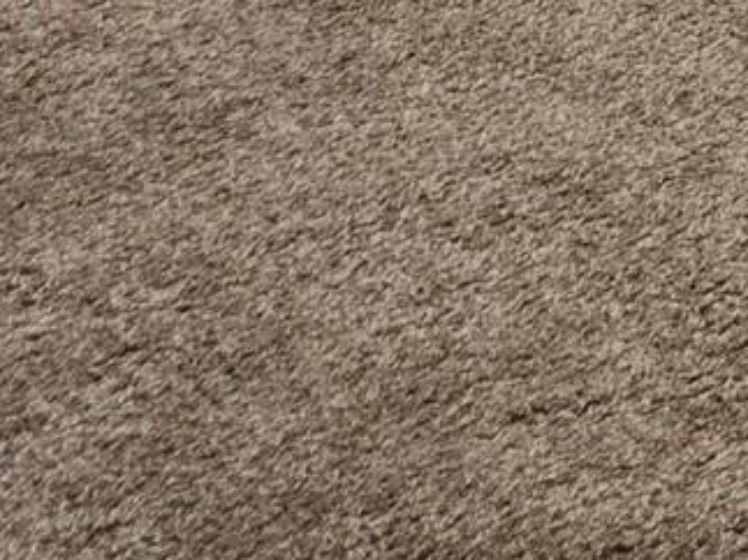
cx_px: 1718
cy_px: -1189
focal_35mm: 146
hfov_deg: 11.5
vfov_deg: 8.4
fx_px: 3154
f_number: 1.8
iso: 320
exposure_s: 1/120
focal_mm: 5.4
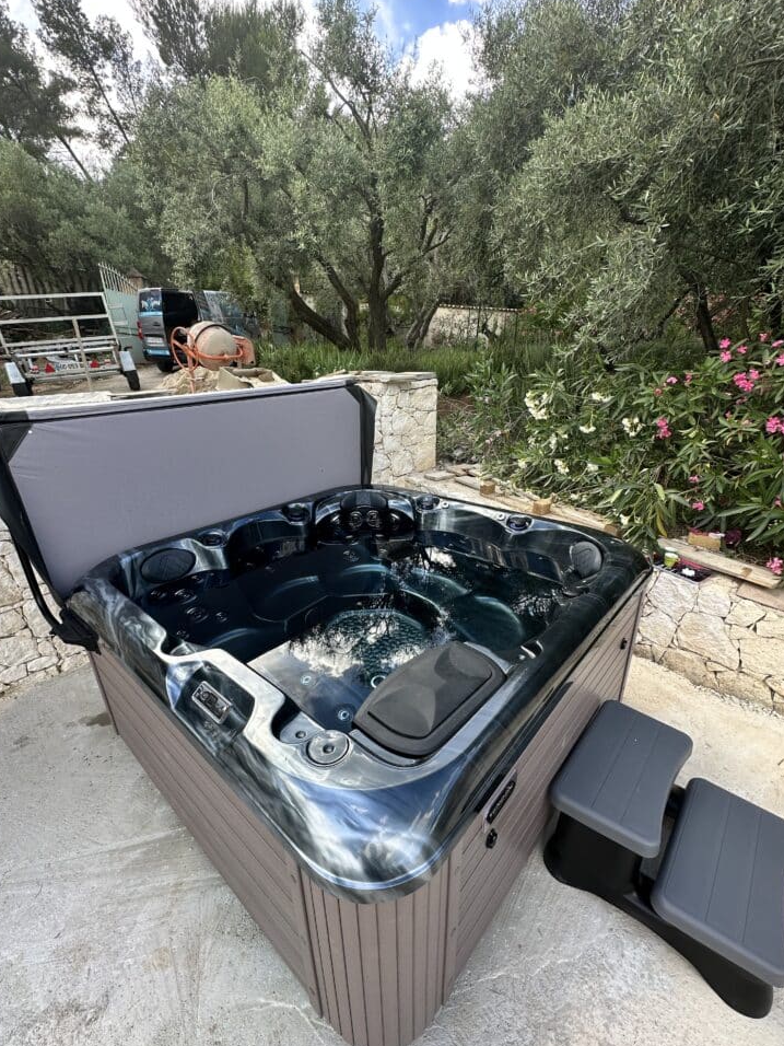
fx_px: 453
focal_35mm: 15
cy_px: 545
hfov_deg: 81.7
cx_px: 387
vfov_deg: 98.1
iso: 40
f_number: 2.2
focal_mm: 2.22
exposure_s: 1/212
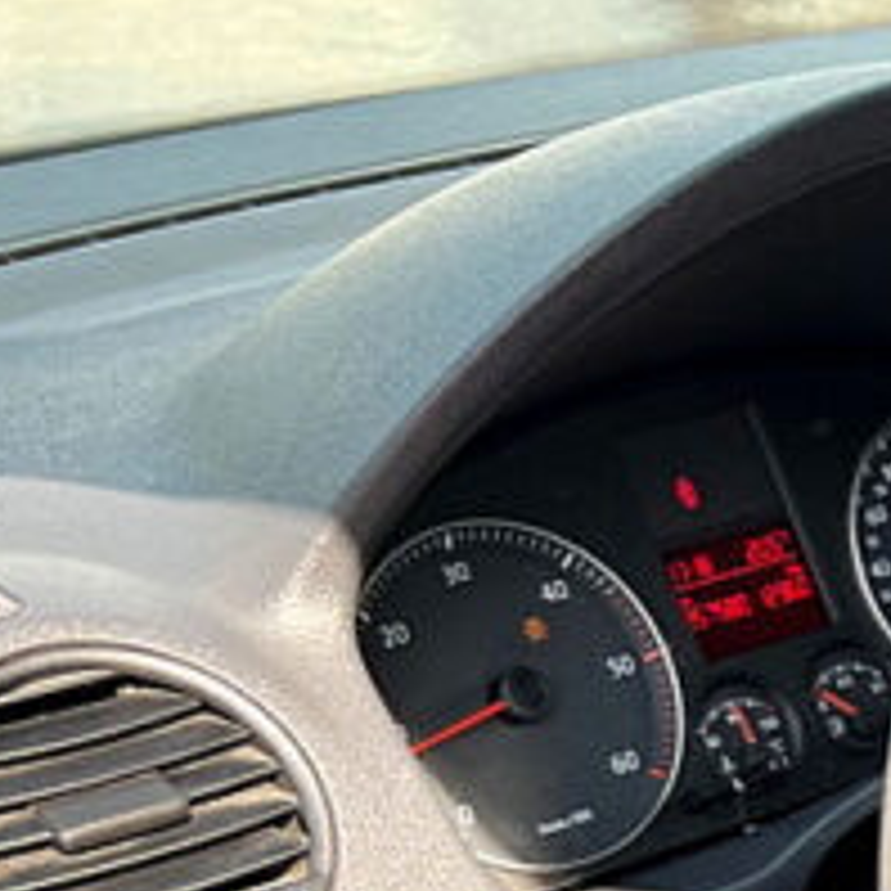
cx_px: 1269
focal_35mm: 93
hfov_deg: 17.2
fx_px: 2708
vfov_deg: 17.1
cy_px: 1300
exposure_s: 1/279
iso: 40
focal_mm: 5.7
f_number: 1.5
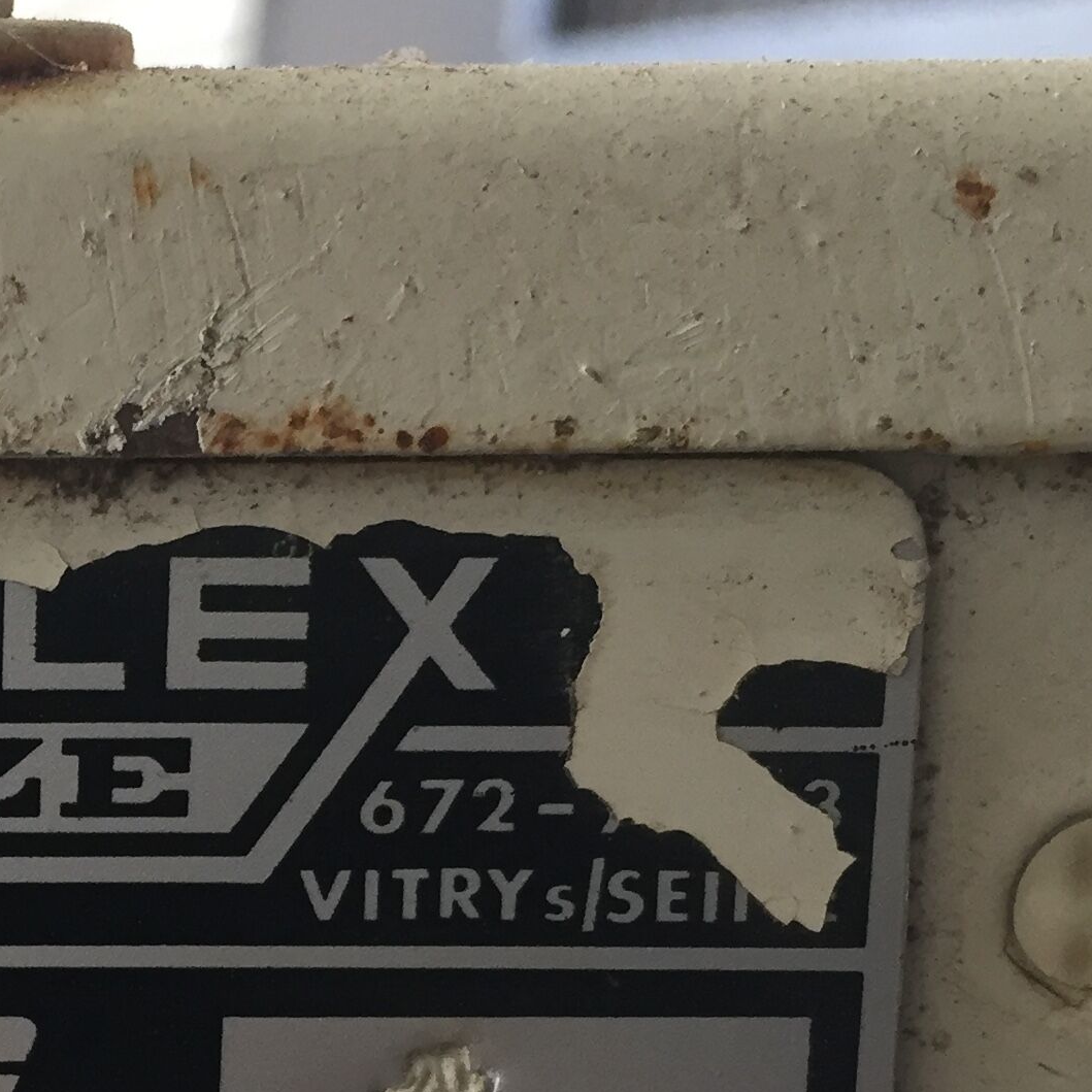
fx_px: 2820
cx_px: -203
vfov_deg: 21.5
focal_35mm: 79
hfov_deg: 20.6
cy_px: 957
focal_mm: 4.15
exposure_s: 1/33
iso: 50
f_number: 2.2
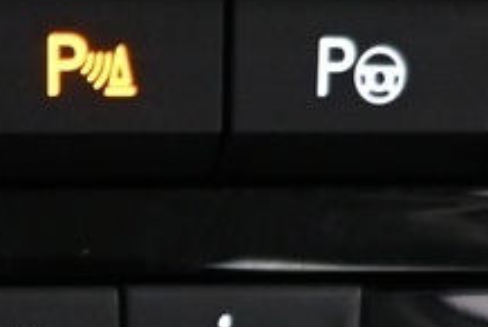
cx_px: -638
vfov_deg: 7.4
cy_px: 674
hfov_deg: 10.2
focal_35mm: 178
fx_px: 2416
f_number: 3.5
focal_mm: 16
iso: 1600
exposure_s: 1/25
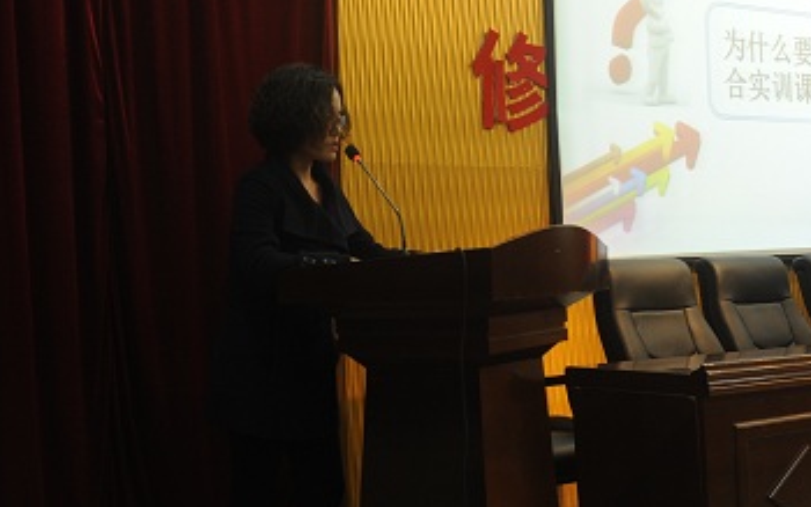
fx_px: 1282
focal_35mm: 58
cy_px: 179
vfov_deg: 22.3
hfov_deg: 35.1
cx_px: 408
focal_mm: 36
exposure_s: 1/40
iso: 1600
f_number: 3.5
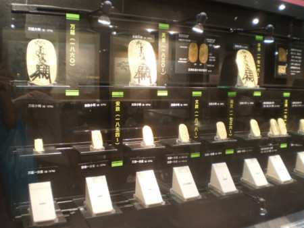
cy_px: 114
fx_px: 316
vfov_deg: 39.7
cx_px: 152
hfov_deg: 51.3
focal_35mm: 36
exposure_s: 1/6
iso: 125
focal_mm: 6.3
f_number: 3.1
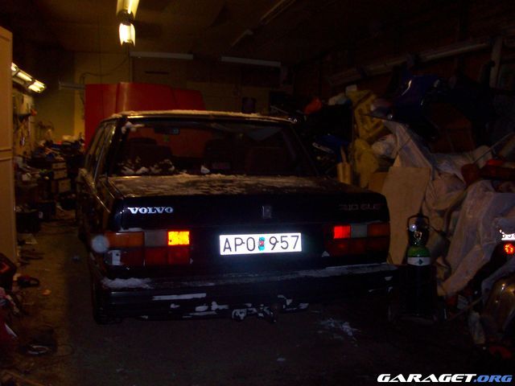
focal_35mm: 34
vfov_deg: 41.8
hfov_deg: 54.0
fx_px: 506
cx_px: 258
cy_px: 193
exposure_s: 1/60
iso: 160
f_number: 2.8
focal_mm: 5.7
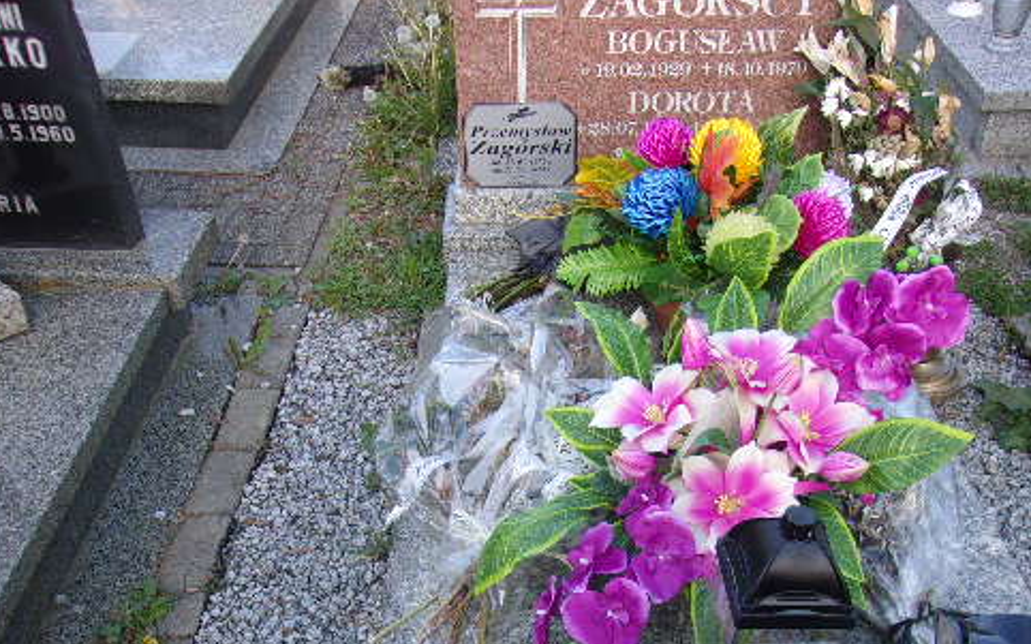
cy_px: 473
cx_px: 554
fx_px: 1067
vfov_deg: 33.0
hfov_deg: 51.5
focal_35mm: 38
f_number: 3
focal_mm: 4.9
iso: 80
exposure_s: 1/150
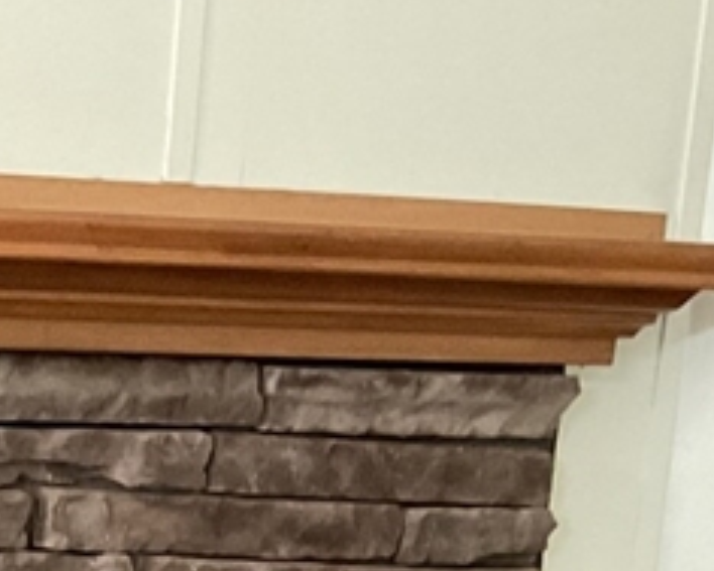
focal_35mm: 123
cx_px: -227
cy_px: 1112
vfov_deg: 11.4
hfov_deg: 14.9
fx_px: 2600
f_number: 1.8
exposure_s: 1/30
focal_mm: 3
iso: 400
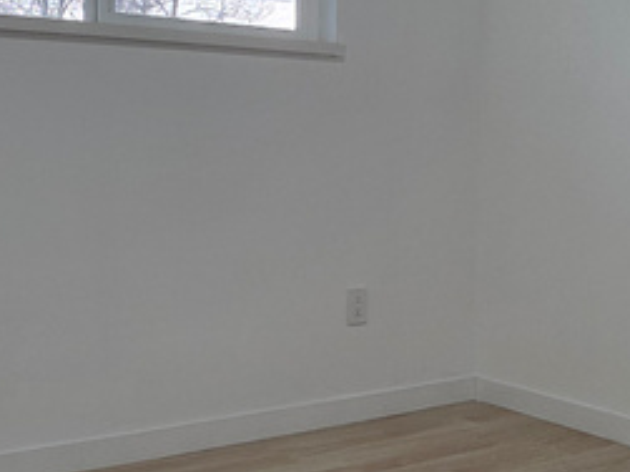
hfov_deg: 36.2
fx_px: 964
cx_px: 346
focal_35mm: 53
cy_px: 218
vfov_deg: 27.5
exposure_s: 1/120
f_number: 1.9
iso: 125
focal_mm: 2.2
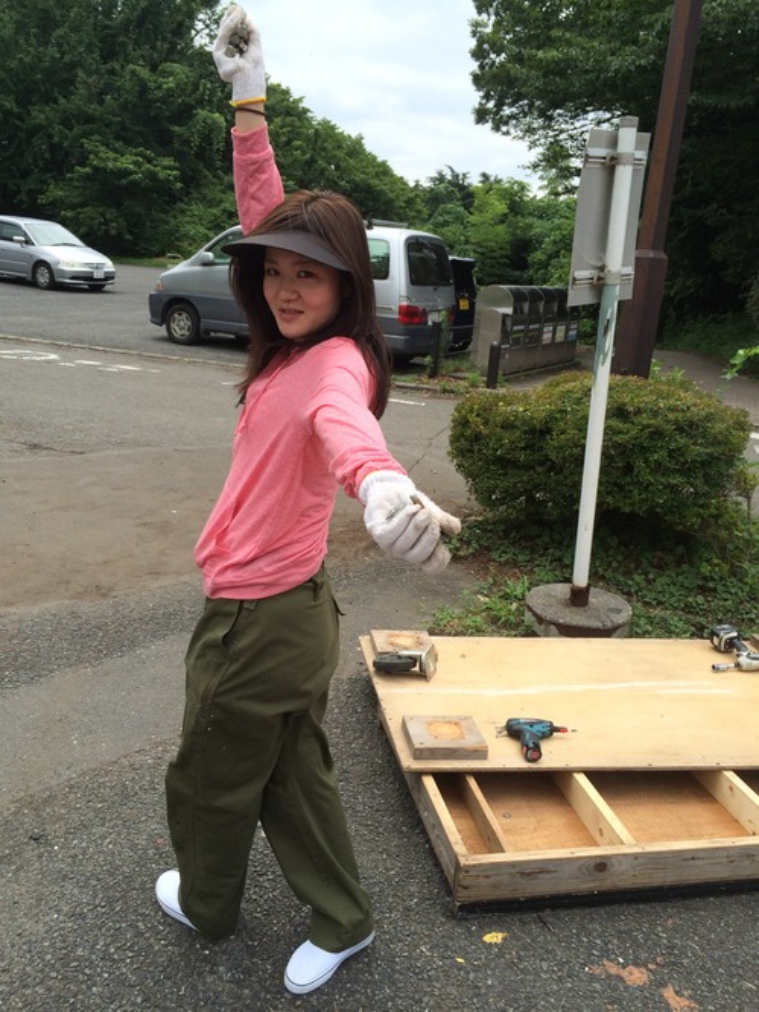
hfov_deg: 48.2
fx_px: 848
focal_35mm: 29
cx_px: 380
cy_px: 506
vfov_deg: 61.7
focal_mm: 4.15
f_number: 2.2
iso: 32
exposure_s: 1/1244
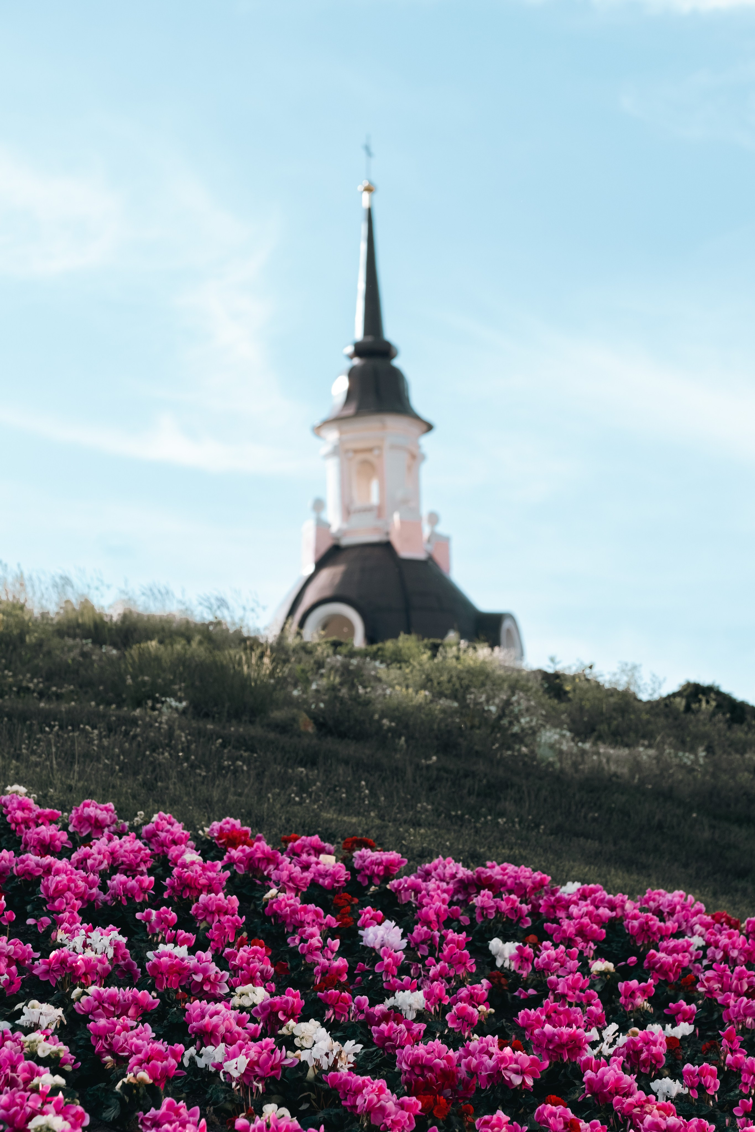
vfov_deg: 15.2
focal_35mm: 135
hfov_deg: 10.2
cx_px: 378
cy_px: 566
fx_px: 4247
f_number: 4
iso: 320
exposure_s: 1/1000
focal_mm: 90
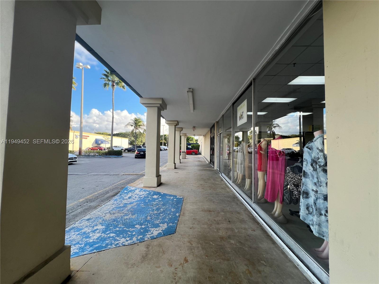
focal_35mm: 13
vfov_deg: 89.9
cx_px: 190
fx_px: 142
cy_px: 142
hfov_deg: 106.2
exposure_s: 1/218
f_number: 1.8
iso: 32
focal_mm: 1.57
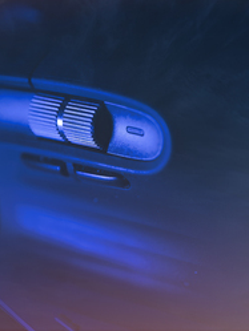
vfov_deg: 12.3
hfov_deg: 9.3
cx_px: 152
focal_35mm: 160
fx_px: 1533
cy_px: 131
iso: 50
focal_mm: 90
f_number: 2.8
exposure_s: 1/50
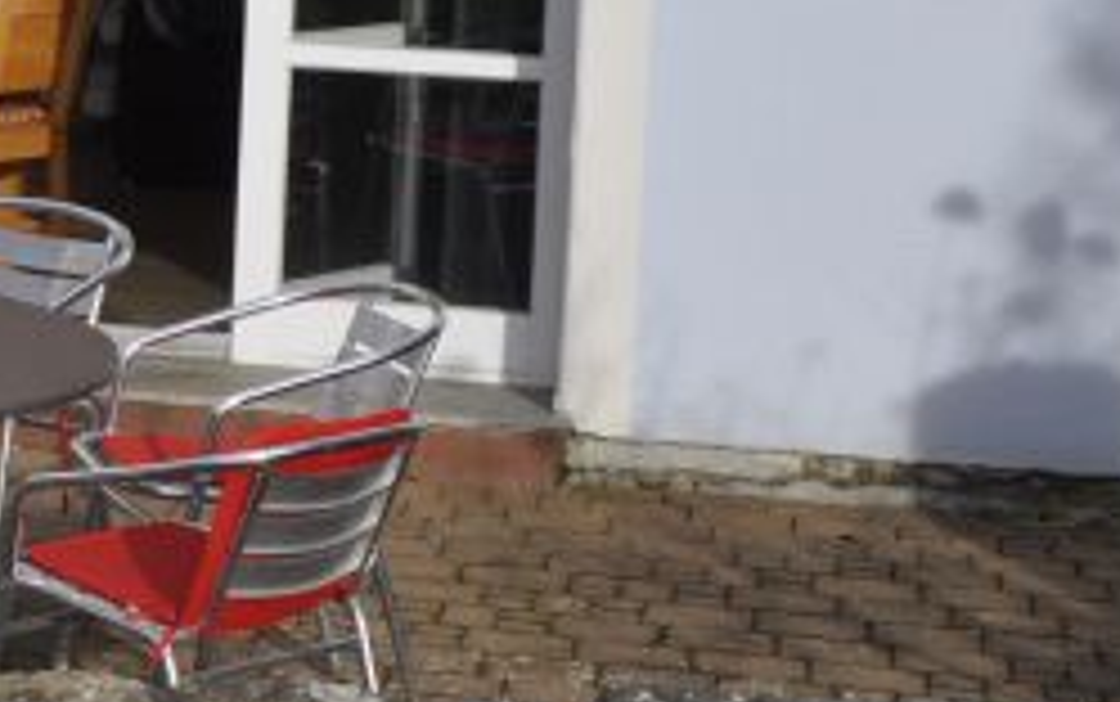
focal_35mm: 147
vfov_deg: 8.8
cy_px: -196
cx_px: -112
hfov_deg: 13.9
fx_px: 4490
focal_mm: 30
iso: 200
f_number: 10
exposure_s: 1/400
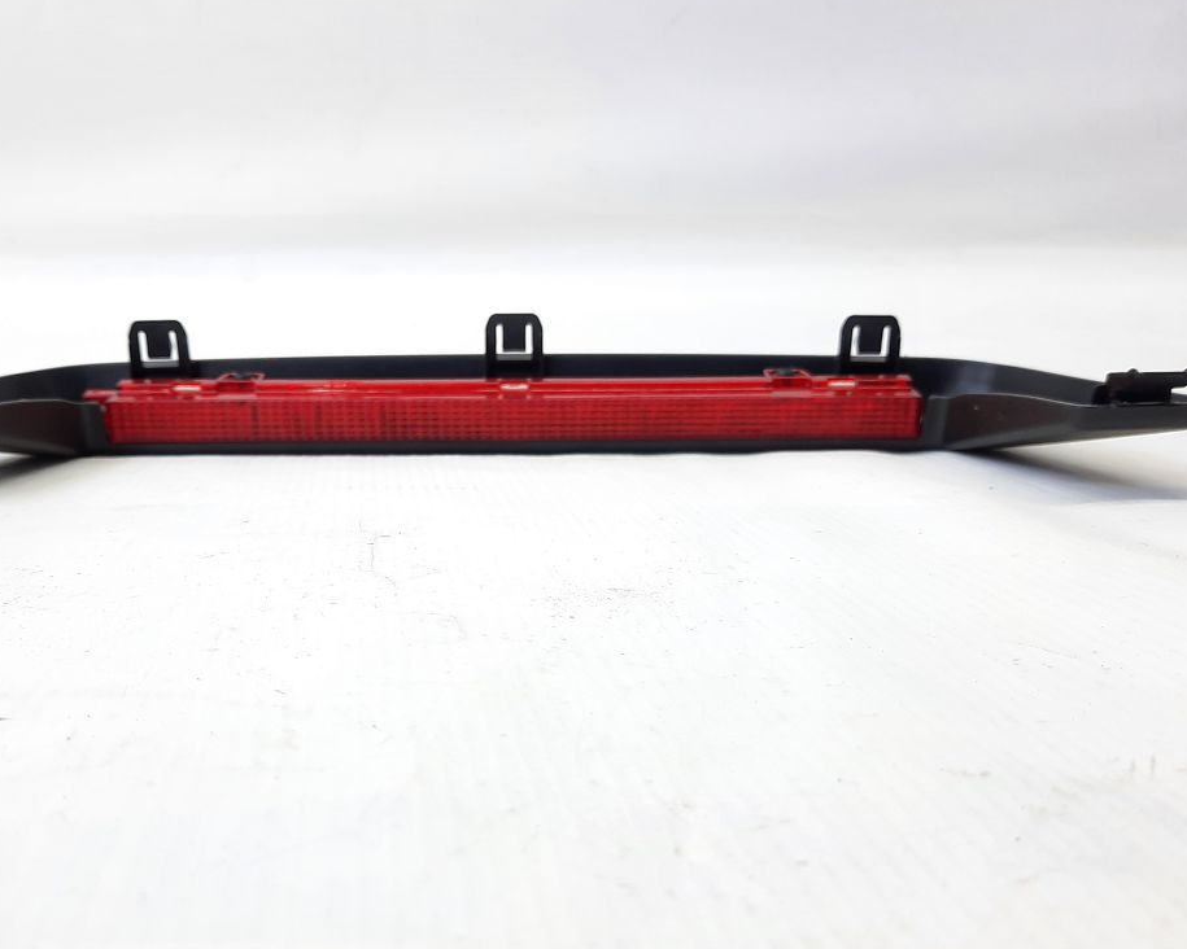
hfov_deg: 55.5
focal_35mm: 32
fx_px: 1124
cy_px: 506
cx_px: 520
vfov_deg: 45.8
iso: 80
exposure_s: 1/50
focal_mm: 4.6
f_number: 2
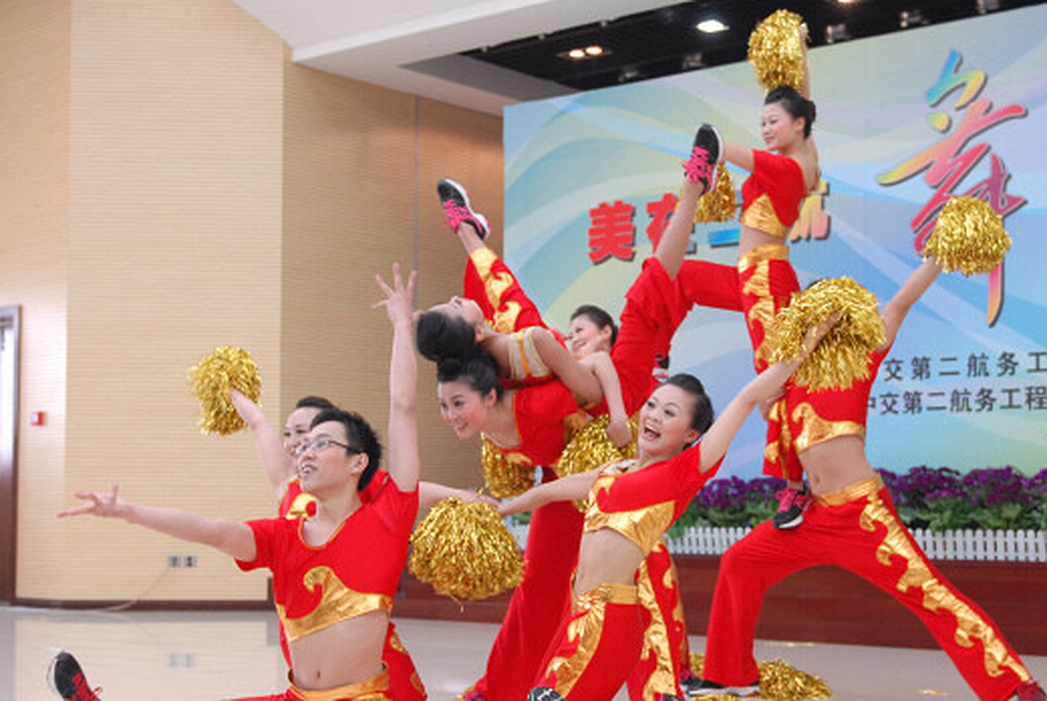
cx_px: 596
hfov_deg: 33.3
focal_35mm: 60
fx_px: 1747
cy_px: 430
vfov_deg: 22.6
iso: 320
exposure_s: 1/30
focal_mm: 32
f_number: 2.8
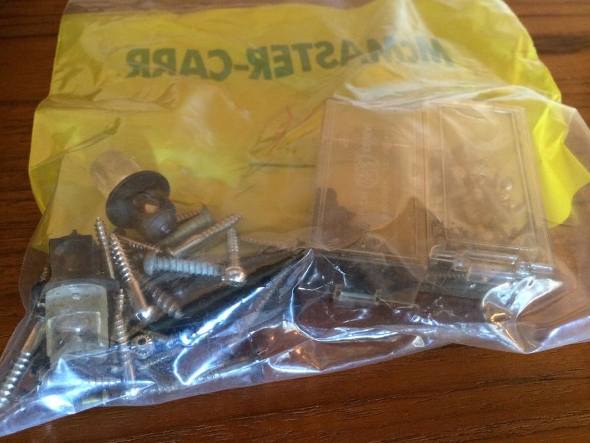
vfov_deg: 46.8
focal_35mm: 30
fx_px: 511
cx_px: 295
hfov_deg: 60.0
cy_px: 222
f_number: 2.2
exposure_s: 1/15
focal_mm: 4.12
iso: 320
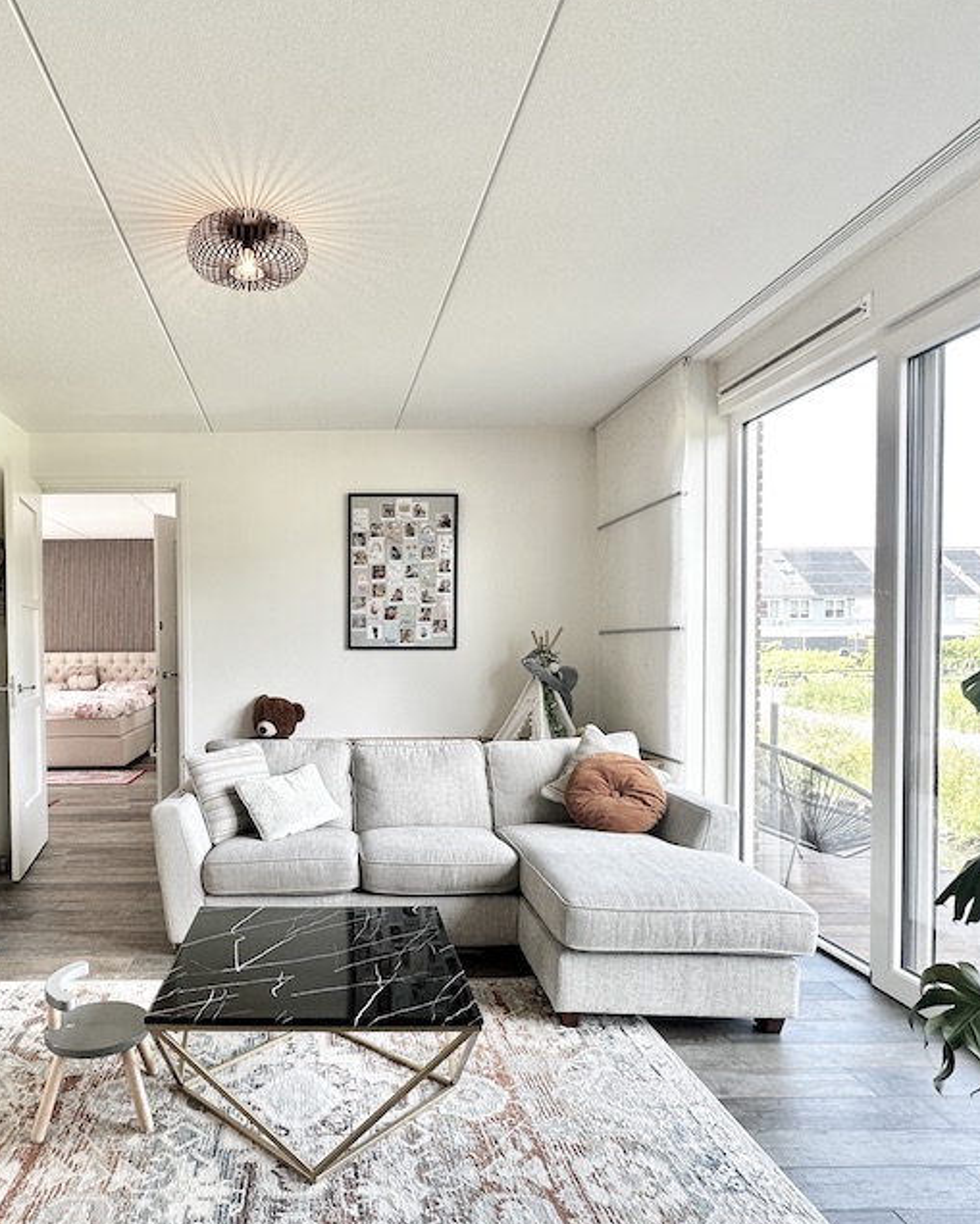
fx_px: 797
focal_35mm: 22
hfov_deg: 61.4
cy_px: 666
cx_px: 316
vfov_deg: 74.9
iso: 50
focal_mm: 2.22
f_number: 2.2
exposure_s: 1/100
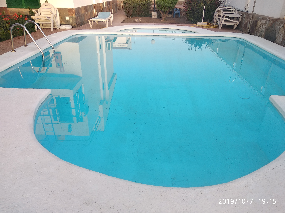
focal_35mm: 26
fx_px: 214
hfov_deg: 67.3
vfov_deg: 53.1
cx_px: 142
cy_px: 106
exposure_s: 1/139
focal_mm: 3.81
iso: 100
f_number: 2.2
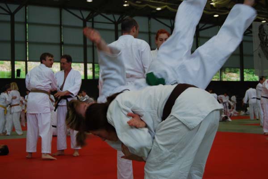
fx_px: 391
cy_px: 90
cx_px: 134
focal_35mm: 52
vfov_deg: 25.8
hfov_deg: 37.8
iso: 200
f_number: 4.8
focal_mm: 35
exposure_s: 1/60
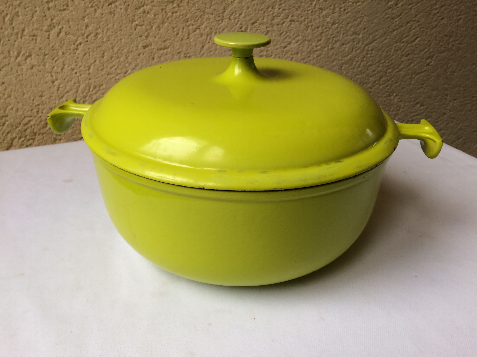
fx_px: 400
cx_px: 238
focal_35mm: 29
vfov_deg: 48.2
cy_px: 178
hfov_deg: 61.7
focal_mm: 4.15
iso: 40
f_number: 2.2
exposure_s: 1/33
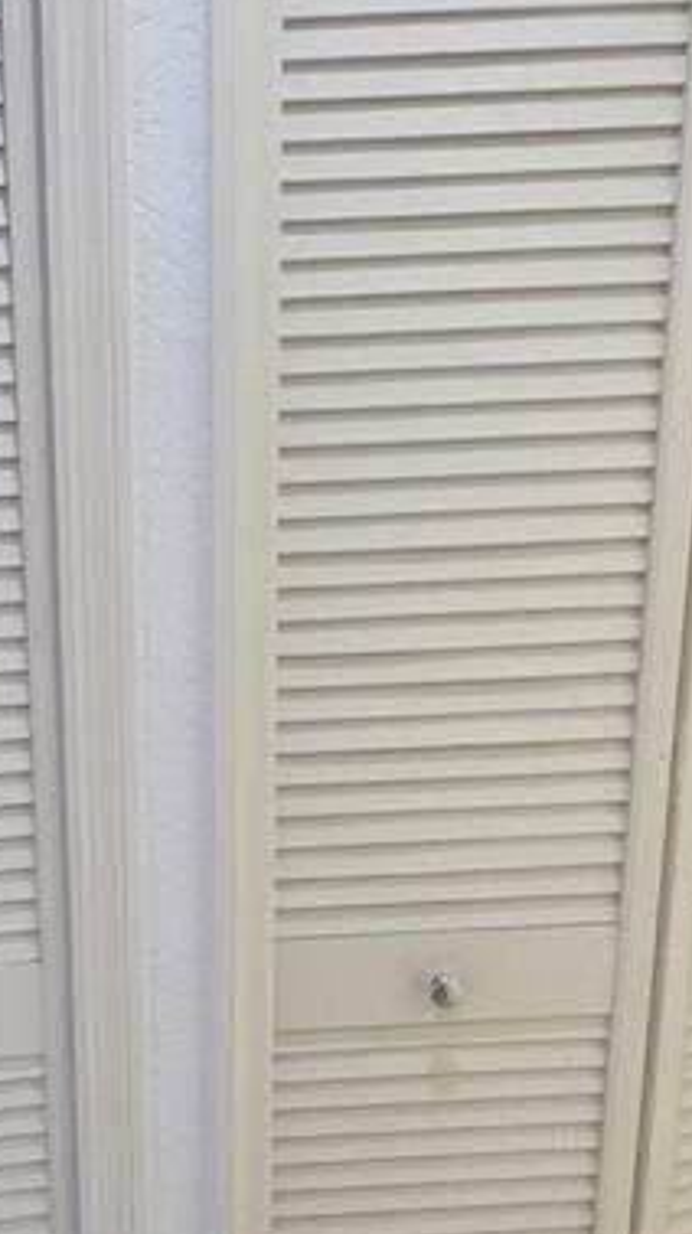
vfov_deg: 44.7
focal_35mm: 45
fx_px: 1471
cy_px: 839
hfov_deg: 25.6
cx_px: 62
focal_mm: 2.2
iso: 320
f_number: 2.2
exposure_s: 1/60
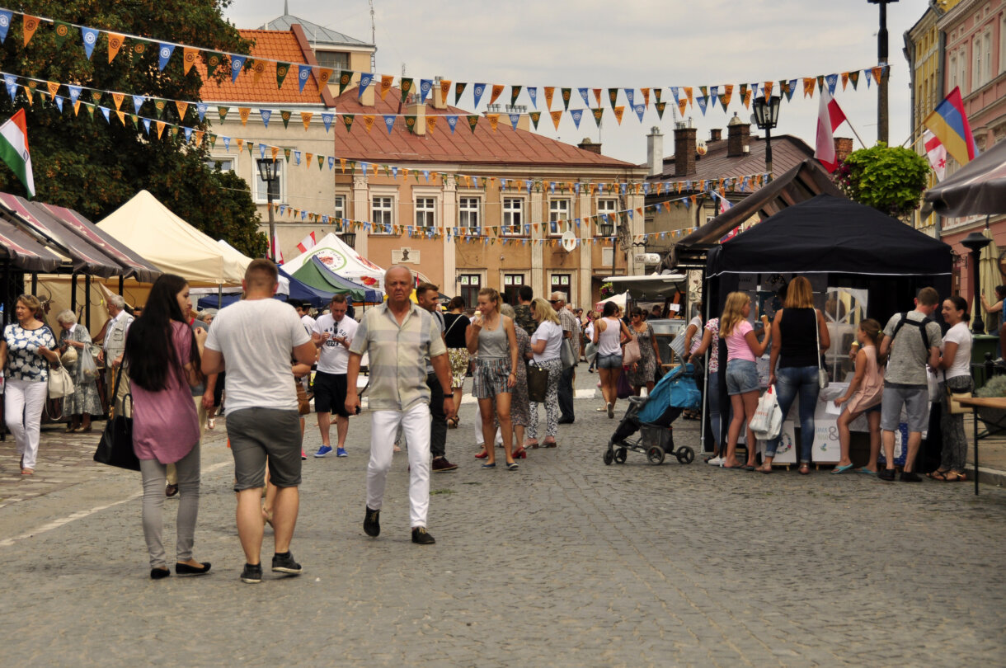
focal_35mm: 75
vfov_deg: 18.1
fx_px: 2093
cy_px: 334
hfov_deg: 27.0
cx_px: 503
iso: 320
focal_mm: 50
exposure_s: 1/2500
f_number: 4.8
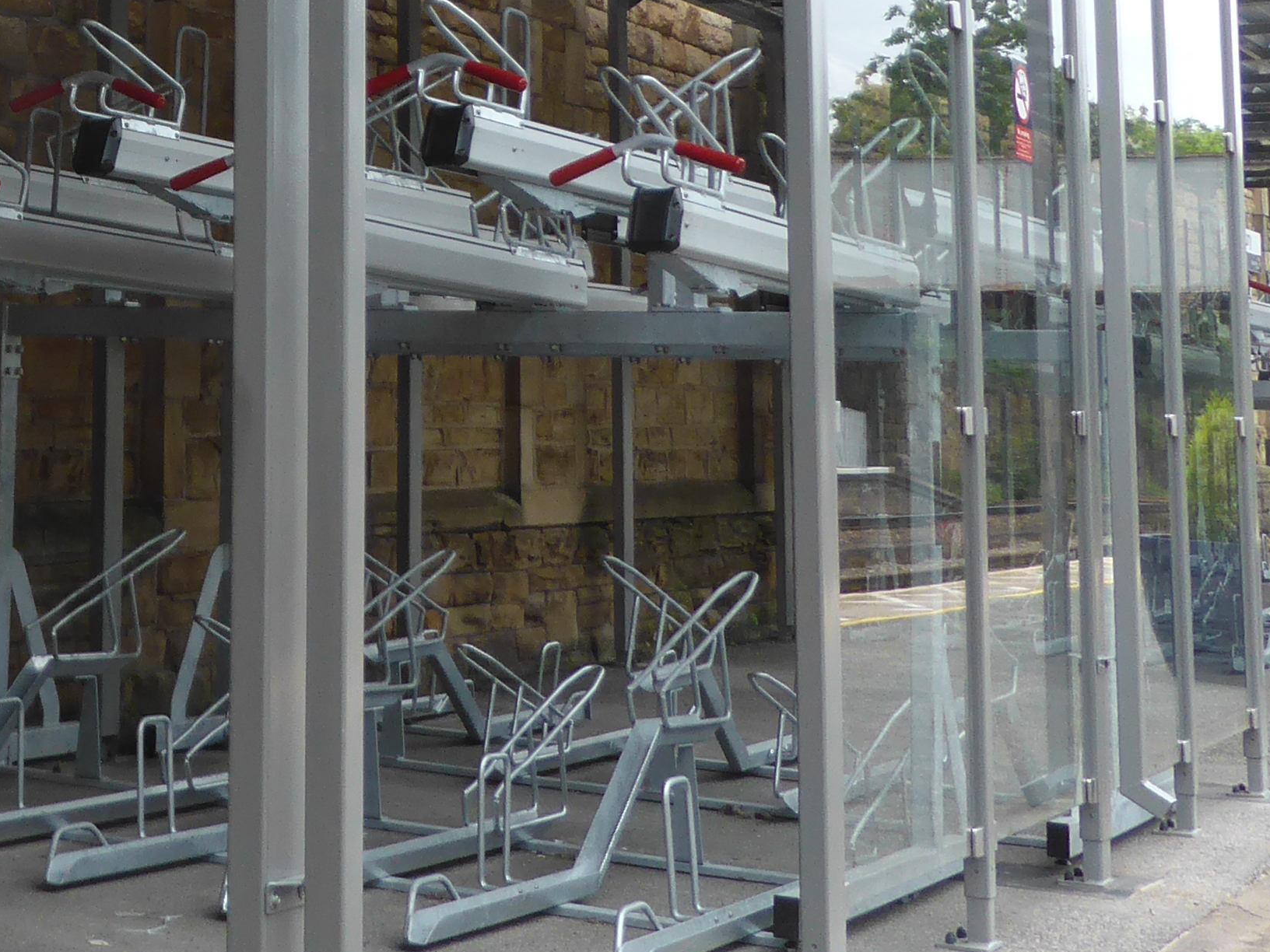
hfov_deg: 25.1
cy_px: 15
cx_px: -127
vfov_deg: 19.9
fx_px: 2642
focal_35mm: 72
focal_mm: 4.3
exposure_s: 1/200
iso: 100
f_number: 3.3
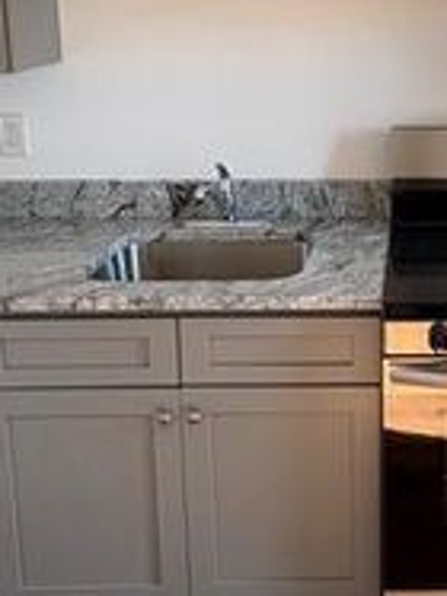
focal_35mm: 50
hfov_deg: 27.2
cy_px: 135
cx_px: 463
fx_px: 862
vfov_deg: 37.1
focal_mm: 2.22
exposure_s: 1/99
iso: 125
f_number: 2.2
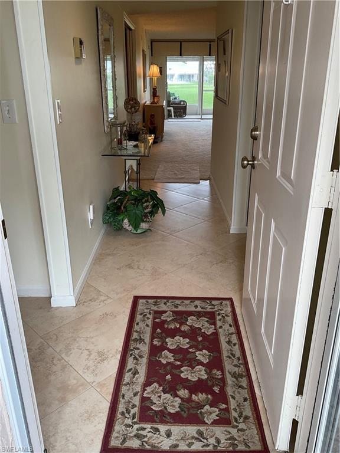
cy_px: 226
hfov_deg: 48.2
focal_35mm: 29
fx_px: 380
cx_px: 170
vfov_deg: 61.7
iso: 50
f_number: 1.8
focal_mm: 3
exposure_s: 1/122
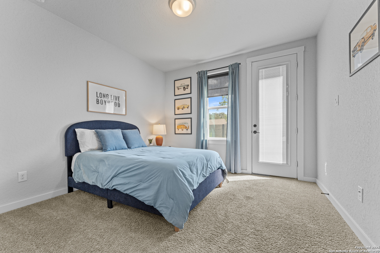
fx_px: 148
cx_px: 190
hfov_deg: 104.3
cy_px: 126
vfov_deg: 81.2
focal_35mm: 14
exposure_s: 1/5
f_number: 8
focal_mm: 14
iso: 160
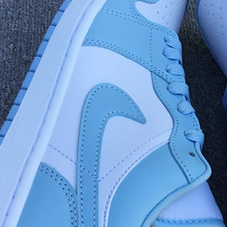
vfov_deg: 20.2
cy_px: 136
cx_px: 218
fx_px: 638
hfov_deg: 19.7
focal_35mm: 86
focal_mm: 3.3
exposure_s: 1/240
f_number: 2.4
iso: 25
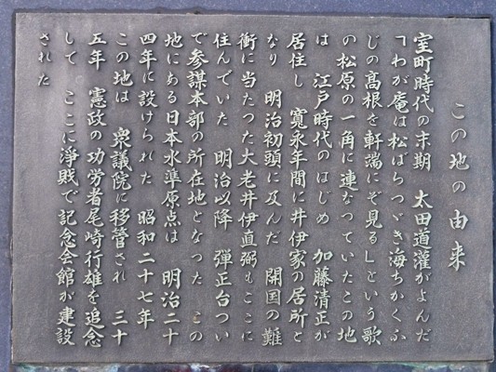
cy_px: 186
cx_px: 248
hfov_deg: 32.2
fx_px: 860
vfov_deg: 24.4
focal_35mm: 60
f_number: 2.8
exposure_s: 1/250
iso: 200
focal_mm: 12.8
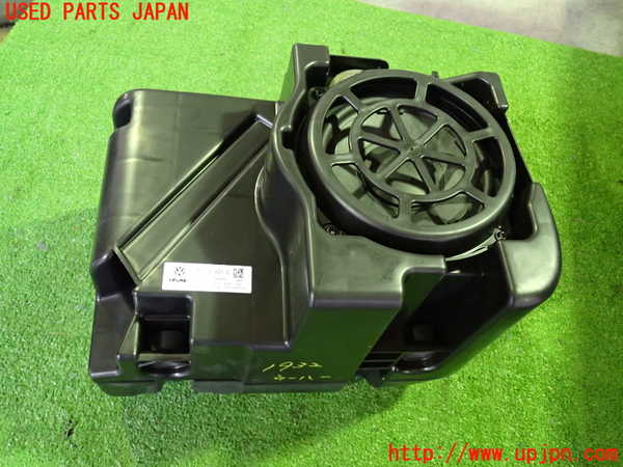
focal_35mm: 30
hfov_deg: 60.0
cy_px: 234
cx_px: 312
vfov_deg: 46.8
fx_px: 540
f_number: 2.3
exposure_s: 1/15
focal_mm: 5.4
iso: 800
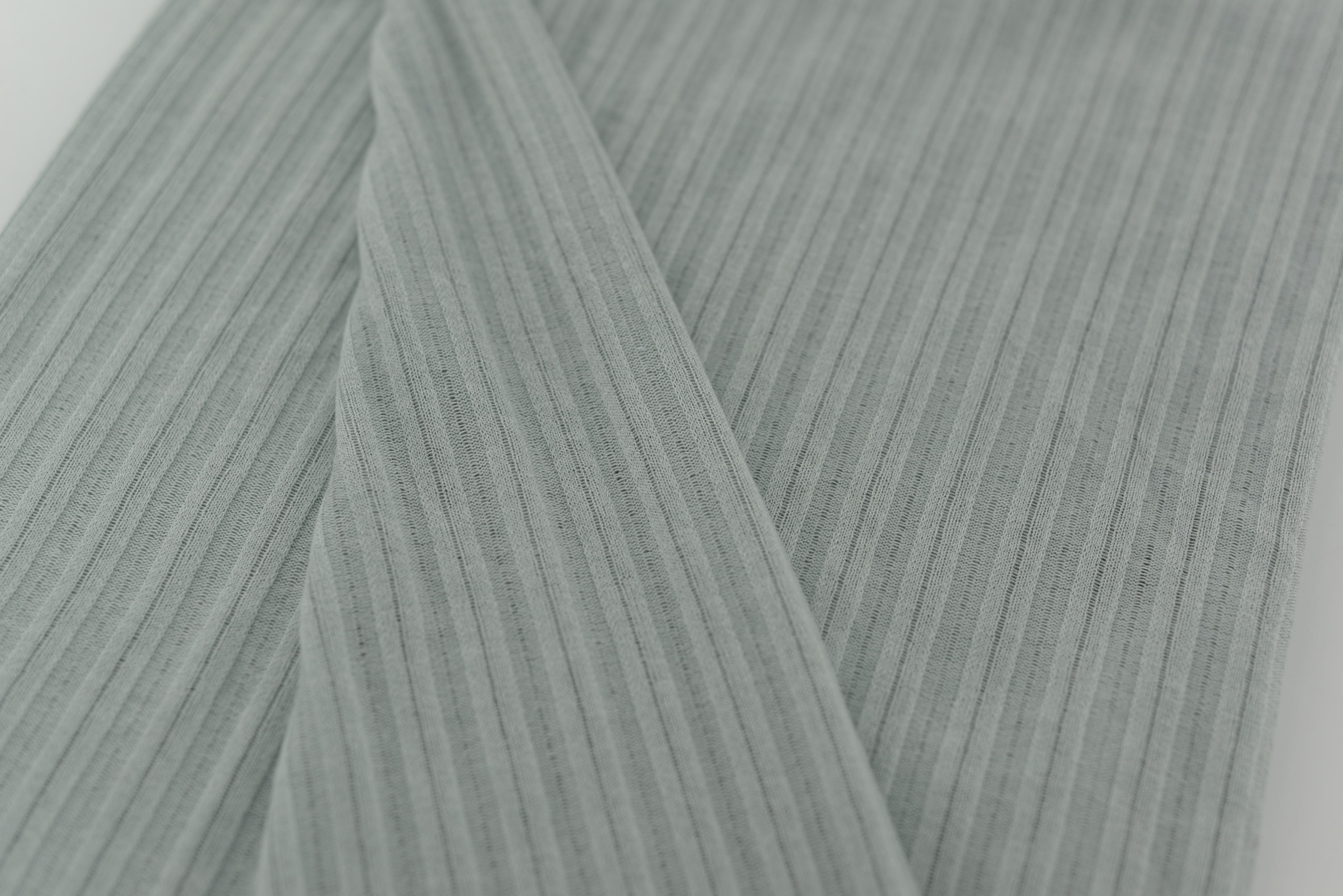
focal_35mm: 50
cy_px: 448
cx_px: 672
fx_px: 1866
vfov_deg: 27.0
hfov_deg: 39.6
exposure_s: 1/250
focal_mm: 50
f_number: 3.5
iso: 100
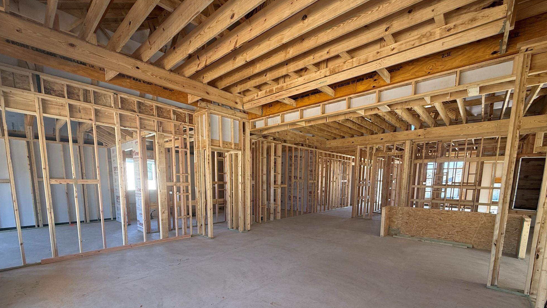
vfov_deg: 64.9
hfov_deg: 99.4
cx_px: 272
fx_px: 232
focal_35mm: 16
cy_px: 212
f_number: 2.2
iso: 100
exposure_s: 1/99
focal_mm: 2.22
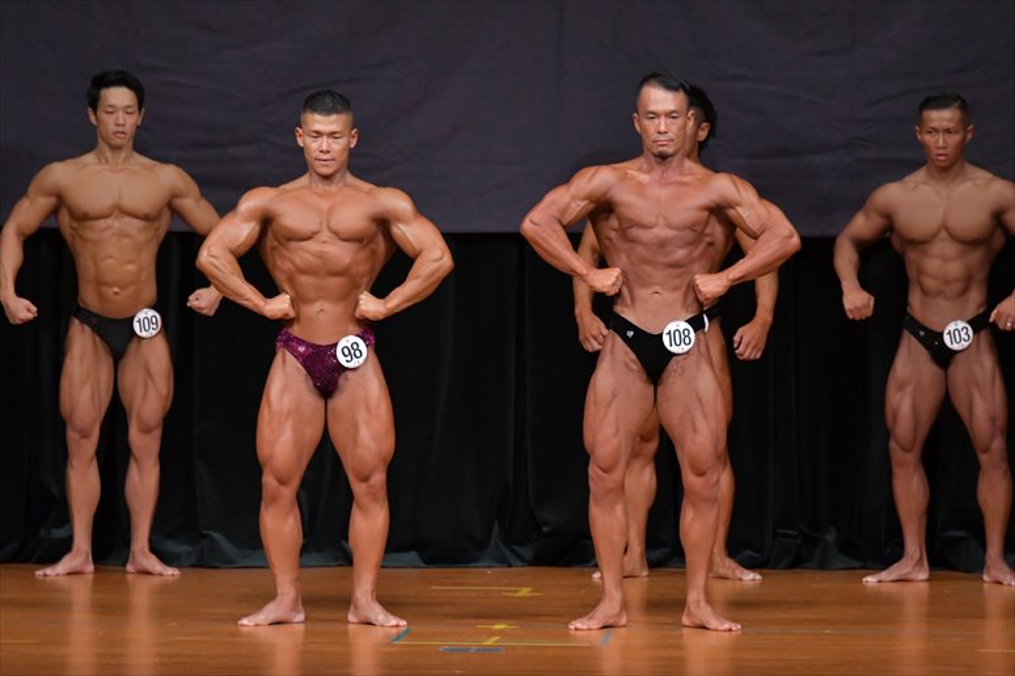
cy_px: 338
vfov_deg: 4.8
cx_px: 508
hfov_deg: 7.2
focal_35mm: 285
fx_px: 8032
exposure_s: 1/400
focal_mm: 190
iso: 4000
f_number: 5.6
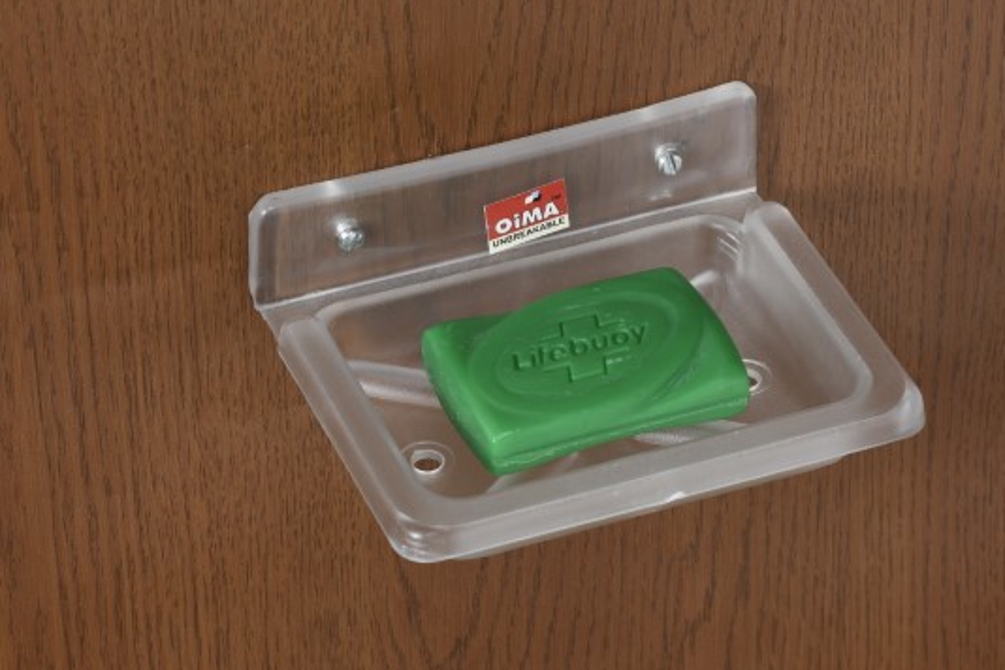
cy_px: 307
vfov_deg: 7.2
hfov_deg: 10.8
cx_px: 557
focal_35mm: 191
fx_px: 5332
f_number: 16
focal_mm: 85
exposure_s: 1/40
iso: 100
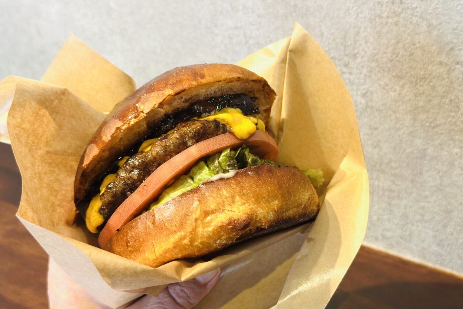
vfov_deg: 26.5
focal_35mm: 51
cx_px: 230
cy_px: 155
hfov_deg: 38.9
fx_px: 656
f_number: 1.78
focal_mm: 6.86
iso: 125
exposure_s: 1/60
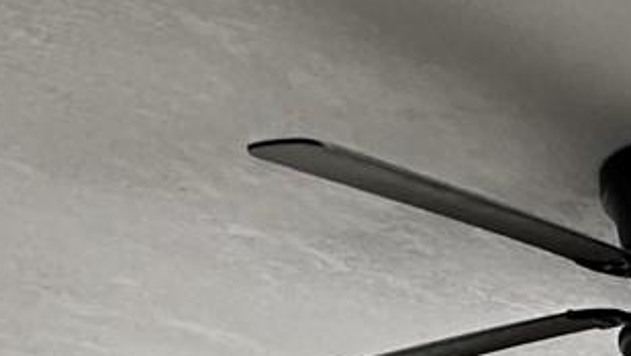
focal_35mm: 79
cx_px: 968
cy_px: 1007
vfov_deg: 11.1
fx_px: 1322
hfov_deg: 21.9
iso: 500
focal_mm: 2.22
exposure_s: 1/60
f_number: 2.2
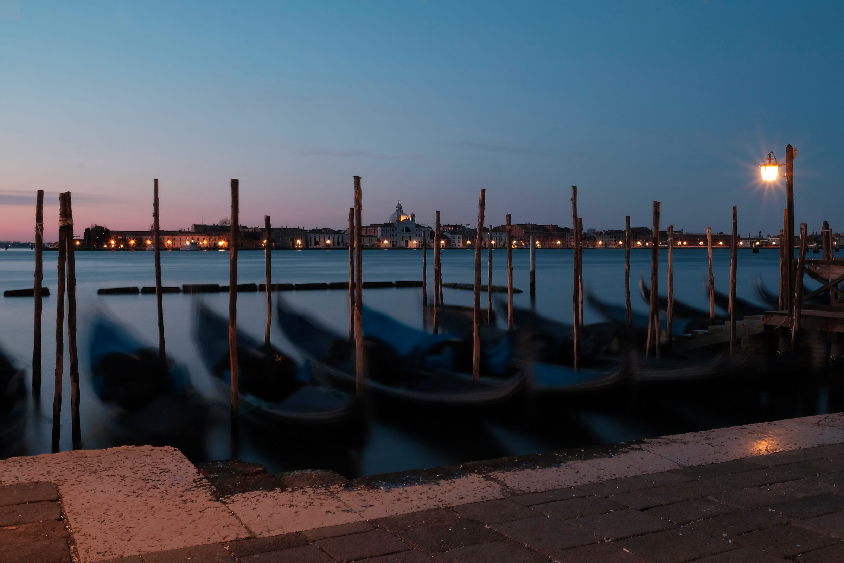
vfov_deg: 40.0
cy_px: 282
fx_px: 774
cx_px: 422
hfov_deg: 57.2
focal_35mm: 33
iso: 200
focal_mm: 22.3
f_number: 22
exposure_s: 18
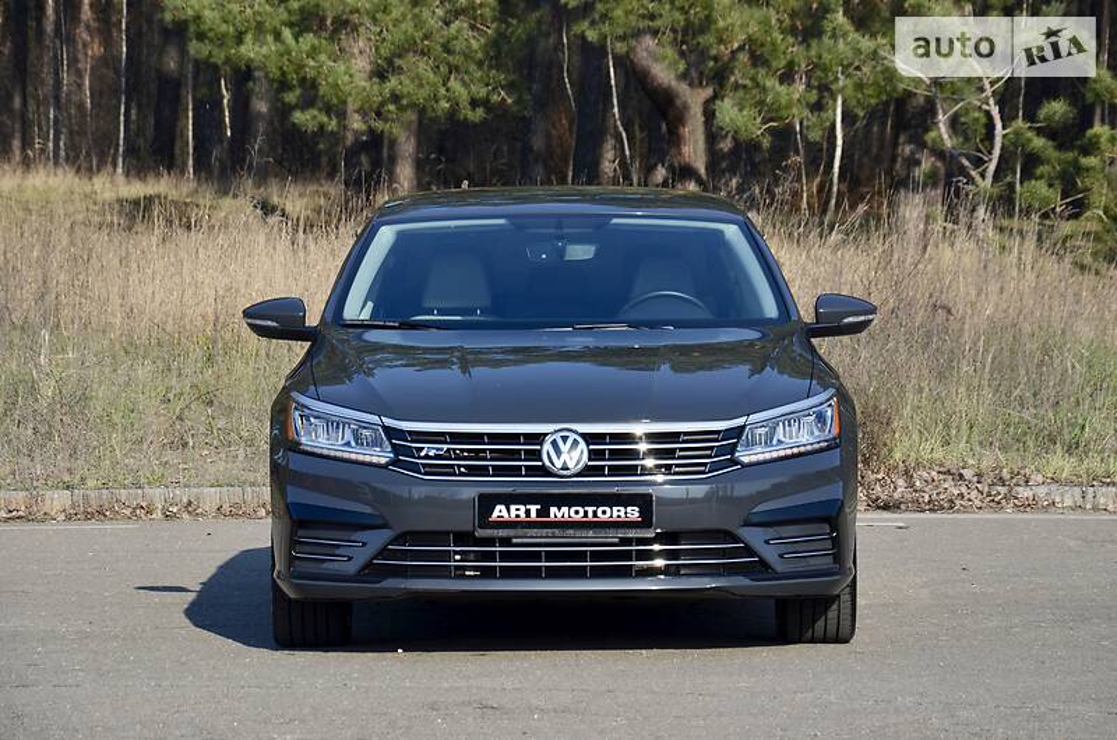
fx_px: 4877
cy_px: 370
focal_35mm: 158
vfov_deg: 8.7
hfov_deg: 13.1
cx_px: 558
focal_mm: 105
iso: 100
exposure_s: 1/250
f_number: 8
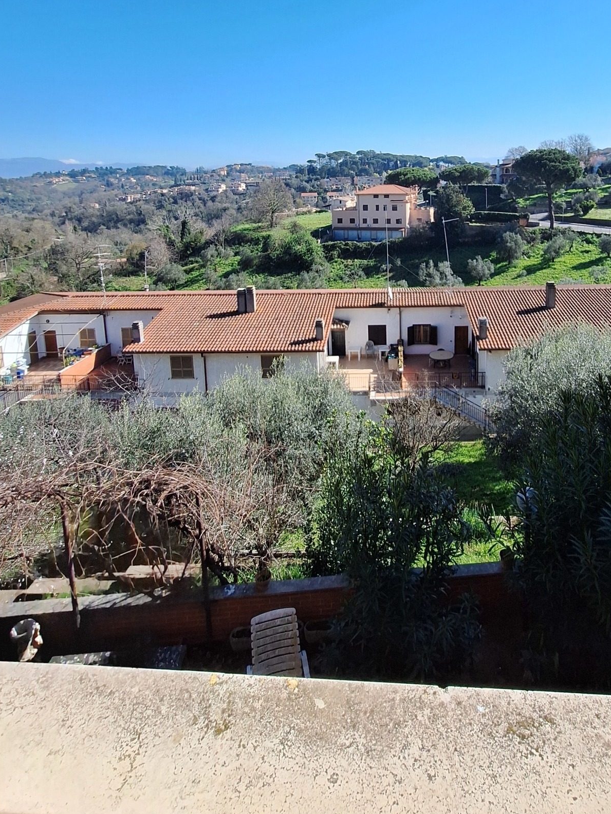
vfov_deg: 75.4
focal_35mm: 21
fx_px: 494
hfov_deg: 62.6
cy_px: 245
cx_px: 382
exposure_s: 1/1957
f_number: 2.2
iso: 40
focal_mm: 1.74
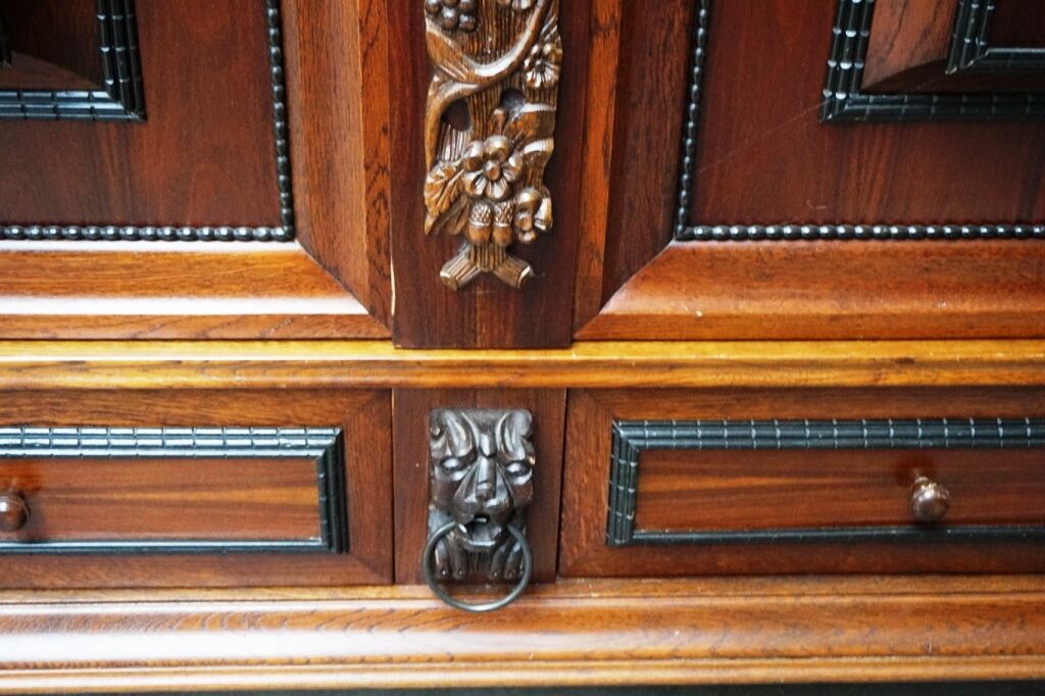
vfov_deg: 28.1
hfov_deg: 41.1
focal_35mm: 48
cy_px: 348
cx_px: 522
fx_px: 1393
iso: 3200
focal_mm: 32
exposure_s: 1/80
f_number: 5
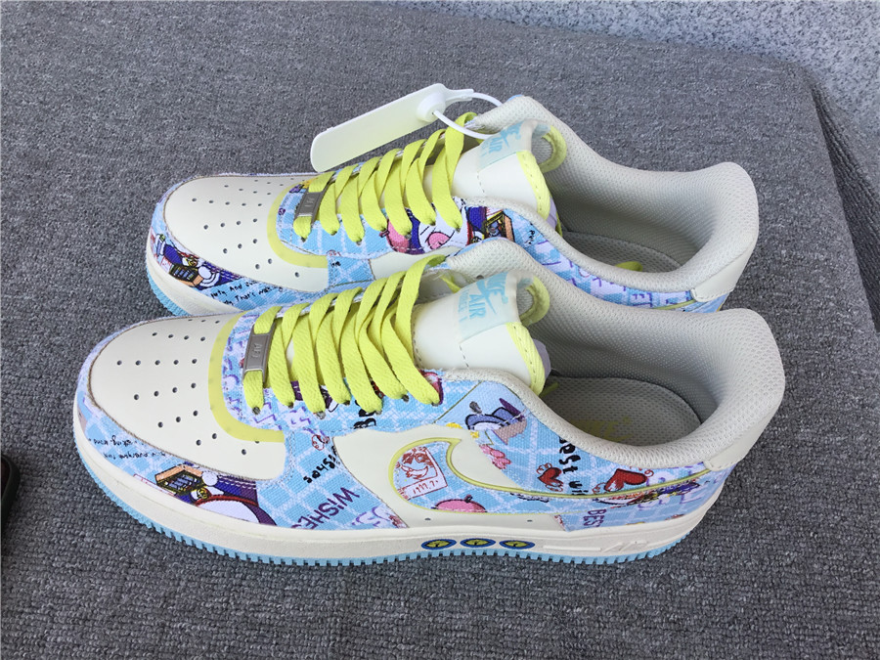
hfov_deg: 58.4
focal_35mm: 31
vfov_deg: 45.4
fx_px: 788
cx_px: 440
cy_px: 330
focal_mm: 3.3
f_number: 2.4
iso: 25
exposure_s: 1/268
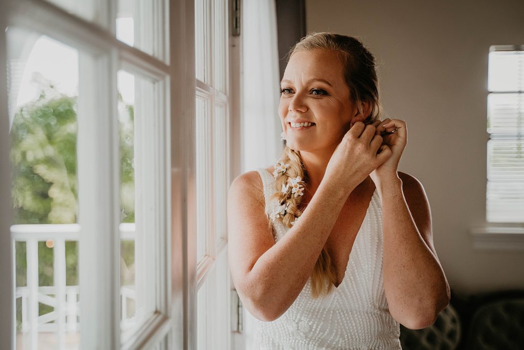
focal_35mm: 52
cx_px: 262
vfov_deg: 26.0
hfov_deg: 38.2
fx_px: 757
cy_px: 175
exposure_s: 1/100
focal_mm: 52
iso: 1600
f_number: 2.8
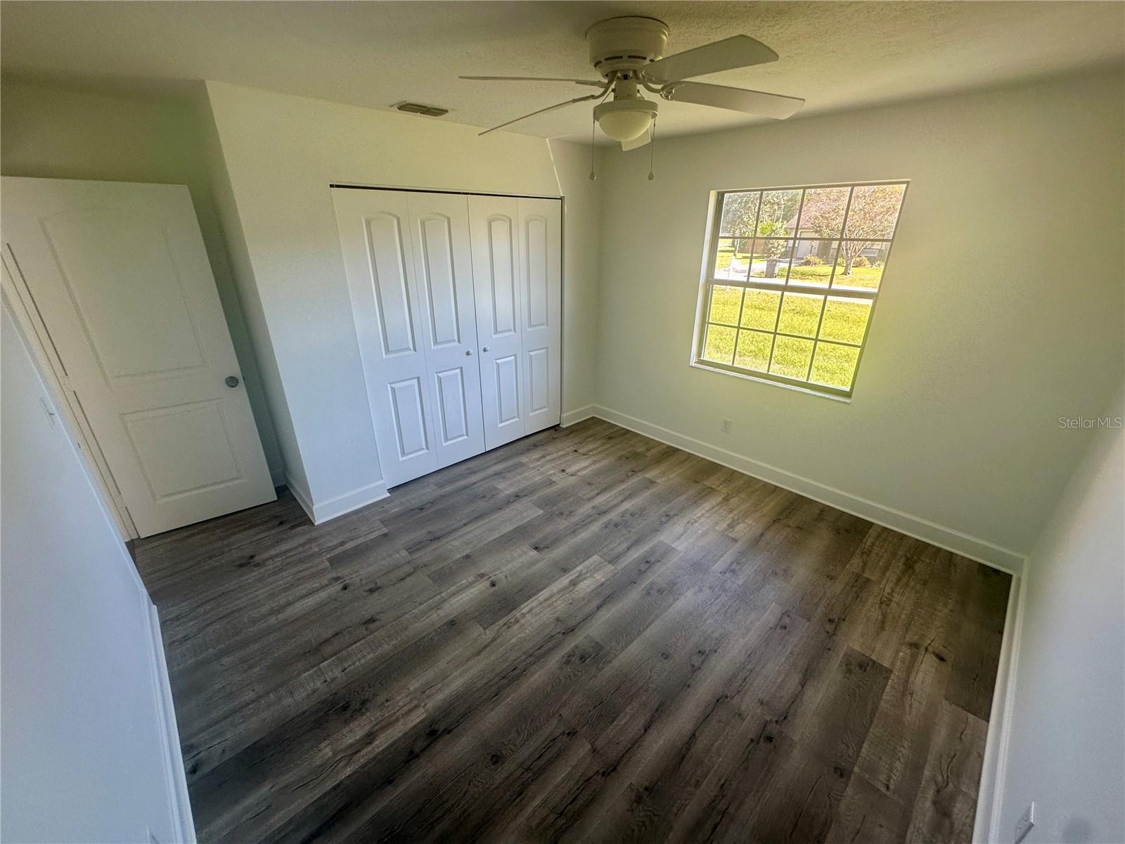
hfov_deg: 102.1
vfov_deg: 85.7
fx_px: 455
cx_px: 562
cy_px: 422
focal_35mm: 14
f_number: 2.2
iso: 64
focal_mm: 2.22
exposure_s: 1/99
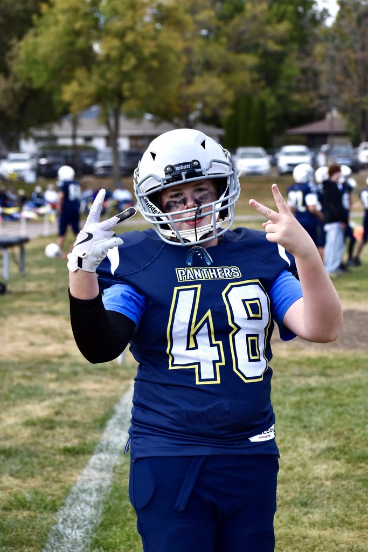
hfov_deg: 12.7
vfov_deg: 18.9
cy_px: 276
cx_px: 184
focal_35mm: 108
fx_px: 1655
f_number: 5
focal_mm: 72
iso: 400
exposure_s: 1/1250
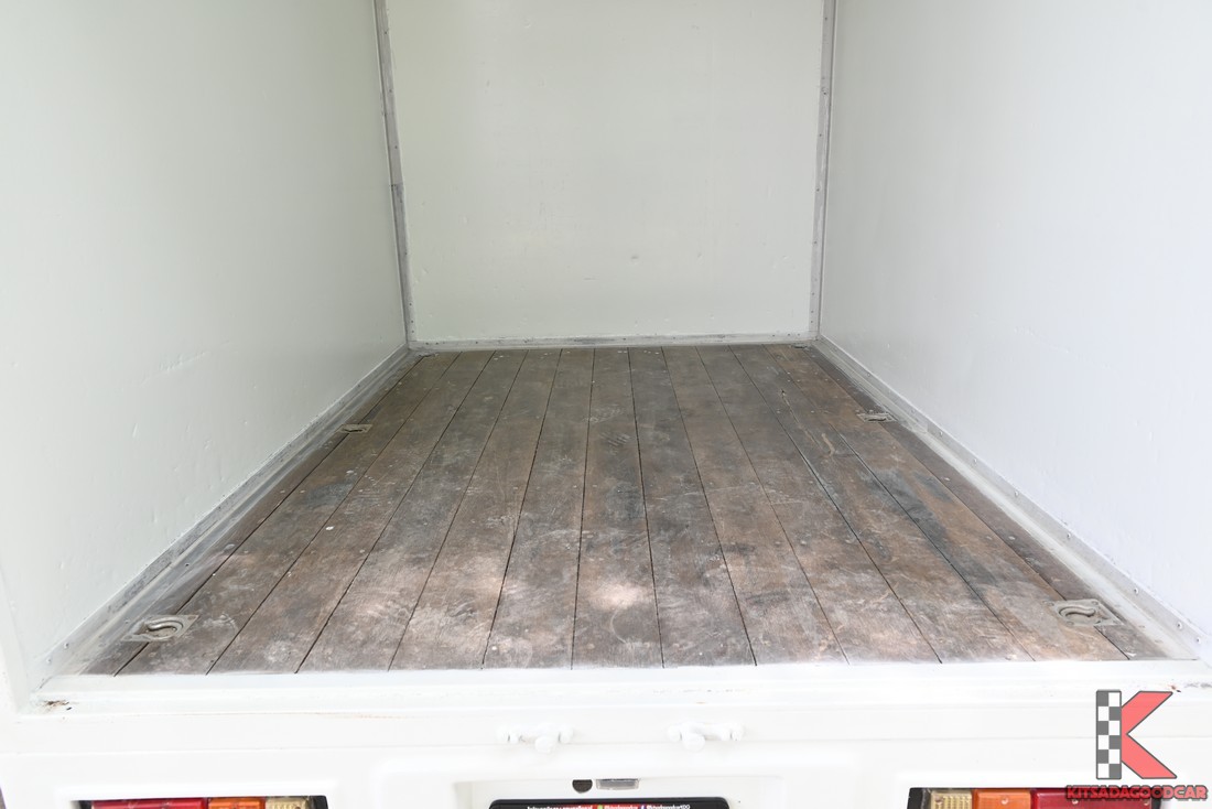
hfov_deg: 73.7
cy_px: 404
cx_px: 606
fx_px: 808
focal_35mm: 24
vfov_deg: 53.2
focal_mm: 24
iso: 100
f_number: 6.7
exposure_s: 1/30
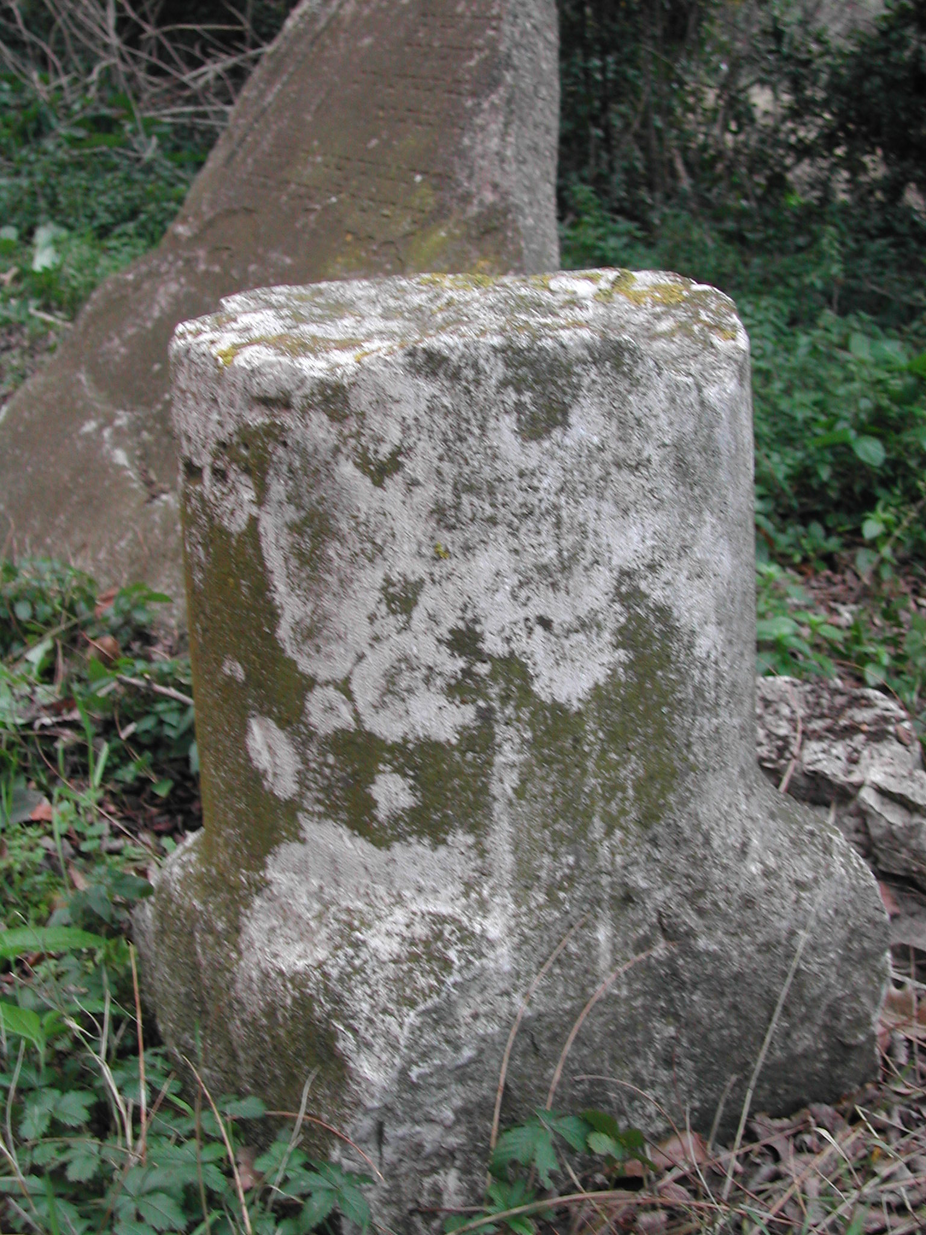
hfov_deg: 30.9
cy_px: 618
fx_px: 1676
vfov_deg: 40.4
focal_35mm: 47
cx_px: 463
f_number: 3.1
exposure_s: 1/48.5
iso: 100
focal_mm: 10.1
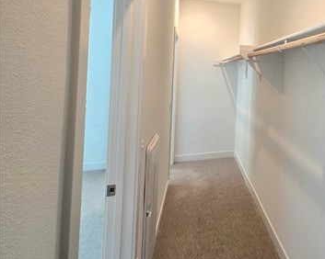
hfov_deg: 61.2
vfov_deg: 58.3
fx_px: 221
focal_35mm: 23
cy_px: 71
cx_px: 293
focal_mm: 2.2
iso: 64
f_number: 2.2
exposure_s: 1/60.2
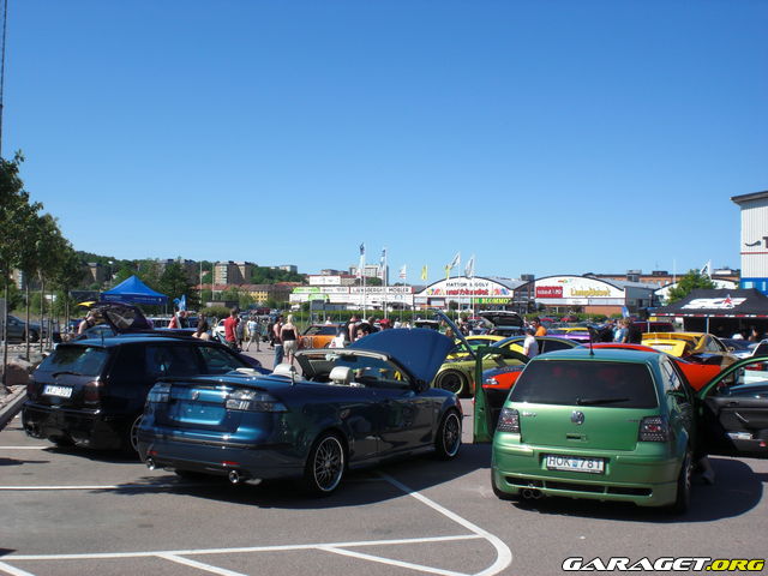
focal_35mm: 38
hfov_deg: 49.0
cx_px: 384
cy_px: 288
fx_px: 843
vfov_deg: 37.7
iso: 64
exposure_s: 1/320
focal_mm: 6.3
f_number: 5.6
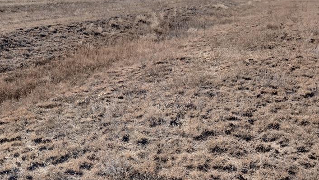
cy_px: 116
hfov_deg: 48.4
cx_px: 102
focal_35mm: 41
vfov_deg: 28.9
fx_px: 347
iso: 20
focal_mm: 3.98
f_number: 1.8
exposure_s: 1/475
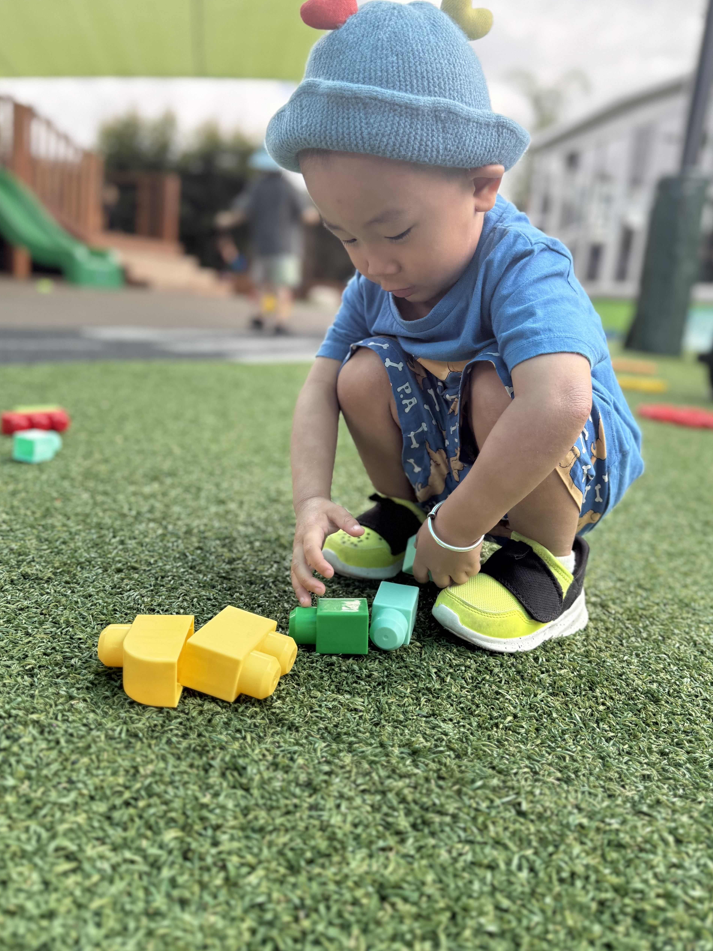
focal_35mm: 27
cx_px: 366
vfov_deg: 65.3
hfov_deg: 51.4
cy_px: 452
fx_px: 741
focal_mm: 6.76
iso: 100
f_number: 1.78
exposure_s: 1/1005
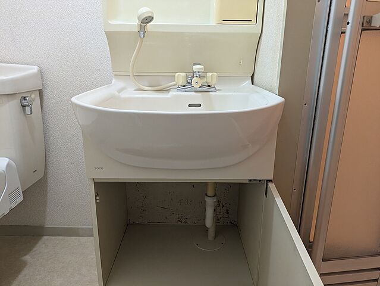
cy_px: 143
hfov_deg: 69.4
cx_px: 190
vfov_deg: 54.9
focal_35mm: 25
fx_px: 275
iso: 376
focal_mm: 5.43
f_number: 1.89
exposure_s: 1/60
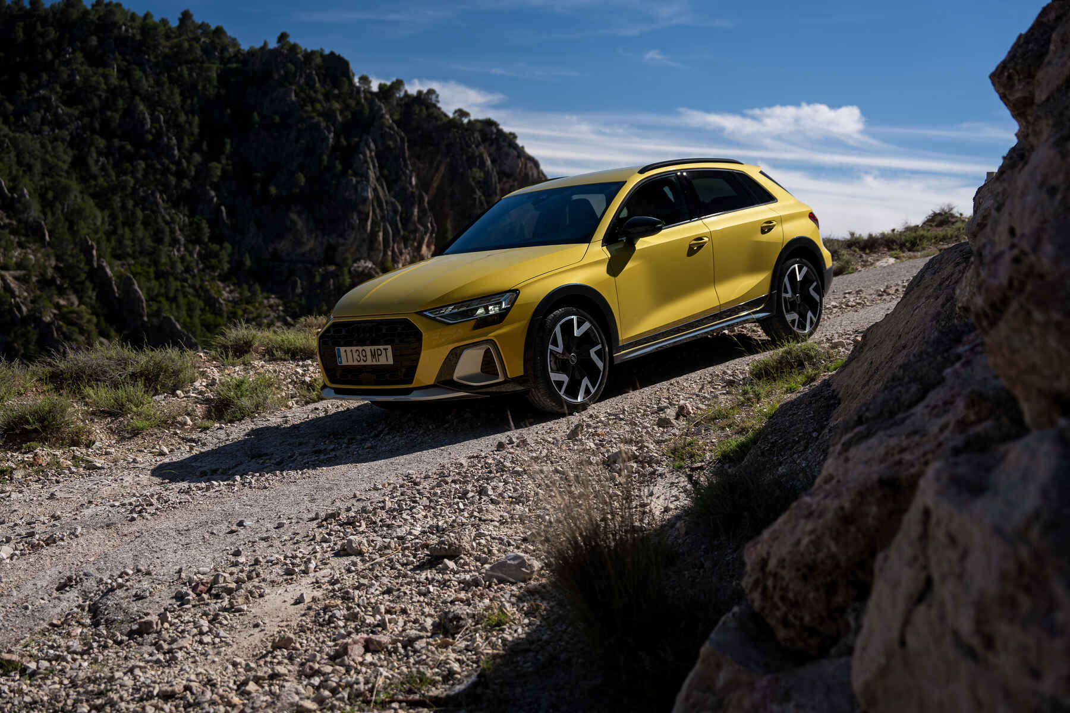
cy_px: 356
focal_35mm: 42
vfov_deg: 31.9
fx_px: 1248
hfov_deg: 46.4
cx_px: 535
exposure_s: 1/800
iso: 100
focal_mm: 42
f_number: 2.8
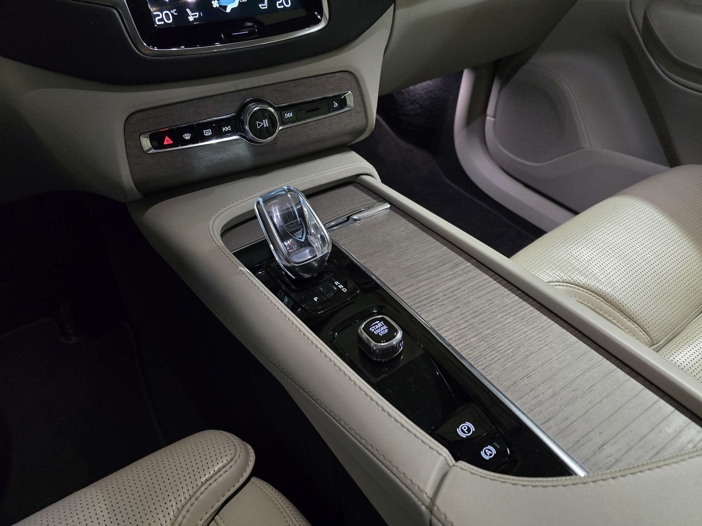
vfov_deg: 58.9
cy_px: 263
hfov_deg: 73.9
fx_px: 466
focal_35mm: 23
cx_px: 351
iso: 1250
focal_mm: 6.3
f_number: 1.7
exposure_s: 1/40
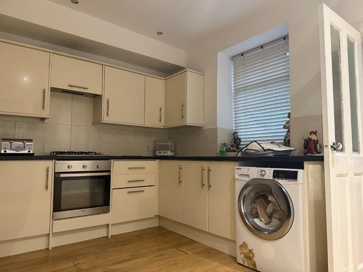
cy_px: 136
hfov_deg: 71.6
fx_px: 252
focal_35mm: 24
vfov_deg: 56.8
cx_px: 182
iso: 640
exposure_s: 1/50
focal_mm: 6.76
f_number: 1.78
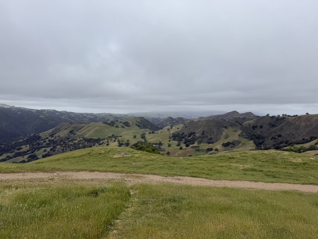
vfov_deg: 56.8
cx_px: 159
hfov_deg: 71.6
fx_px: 220
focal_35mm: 24
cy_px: 120
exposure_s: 1/6173
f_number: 1.78
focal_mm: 6.76
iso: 80
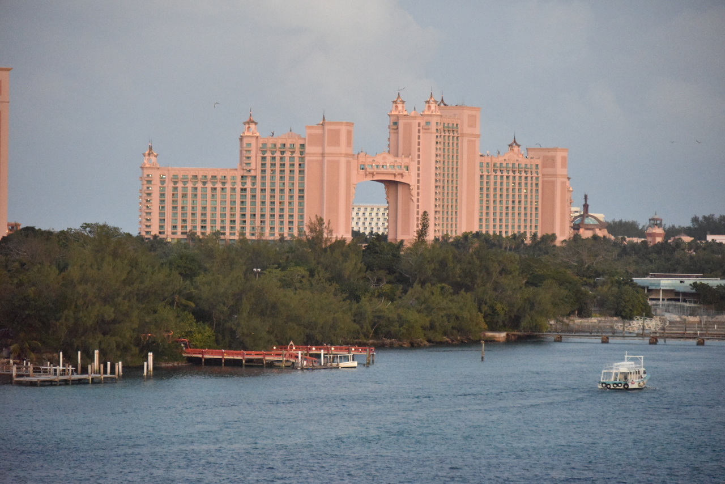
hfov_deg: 11.4
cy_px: 242
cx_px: 362
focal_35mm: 180
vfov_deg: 7.6
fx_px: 3626
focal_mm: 180
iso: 12800
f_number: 5.6
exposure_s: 1/400
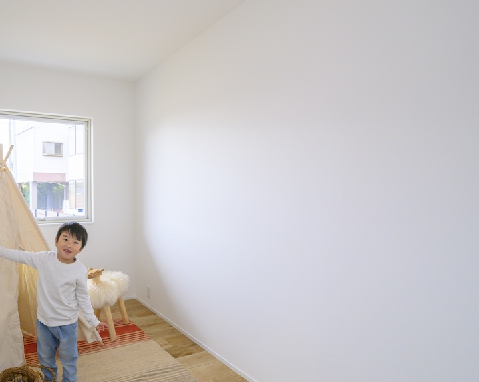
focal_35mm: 22
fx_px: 312
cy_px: 195
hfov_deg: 70.2
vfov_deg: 63.1
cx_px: 122
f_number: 8
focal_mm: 14
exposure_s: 1/30
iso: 400
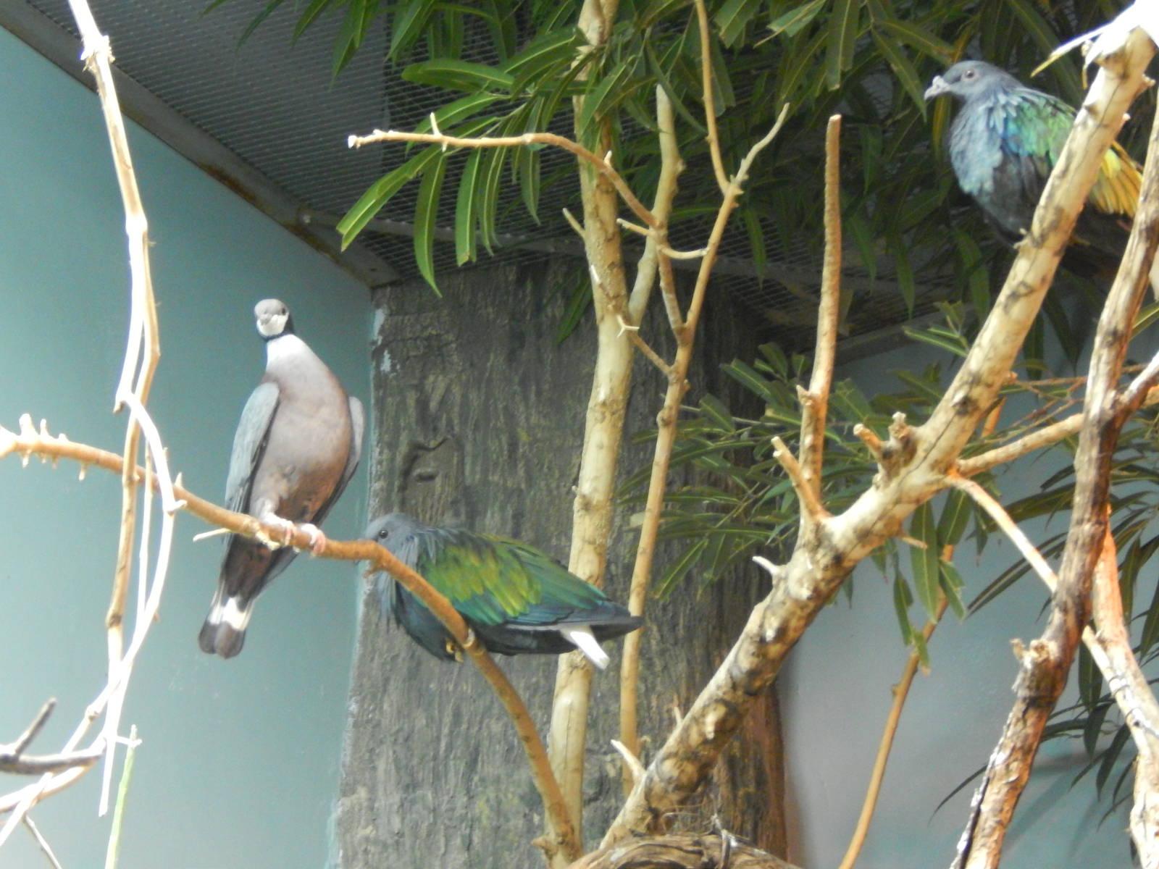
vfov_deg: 7.1
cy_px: 434
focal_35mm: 209
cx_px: 580
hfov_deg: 9.5
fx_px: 6998
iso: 800
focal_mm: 37.1
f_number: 5.4
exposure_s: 1/2.5
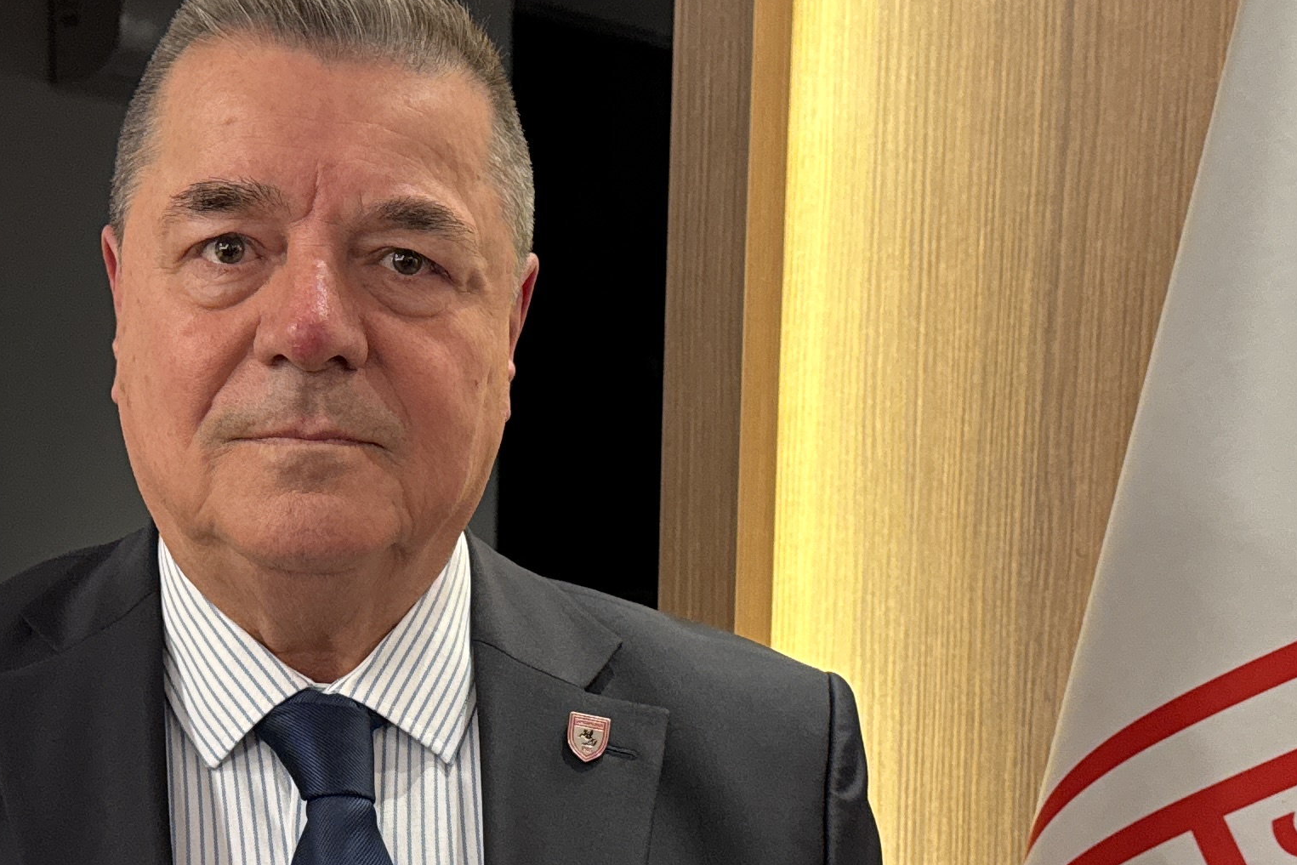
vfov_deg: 20.4
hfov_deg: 30.0
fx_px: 2378
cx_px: 329
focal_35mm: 66
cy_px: 655
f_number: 1.78
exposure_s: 1/50
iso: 400
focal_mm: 6.76
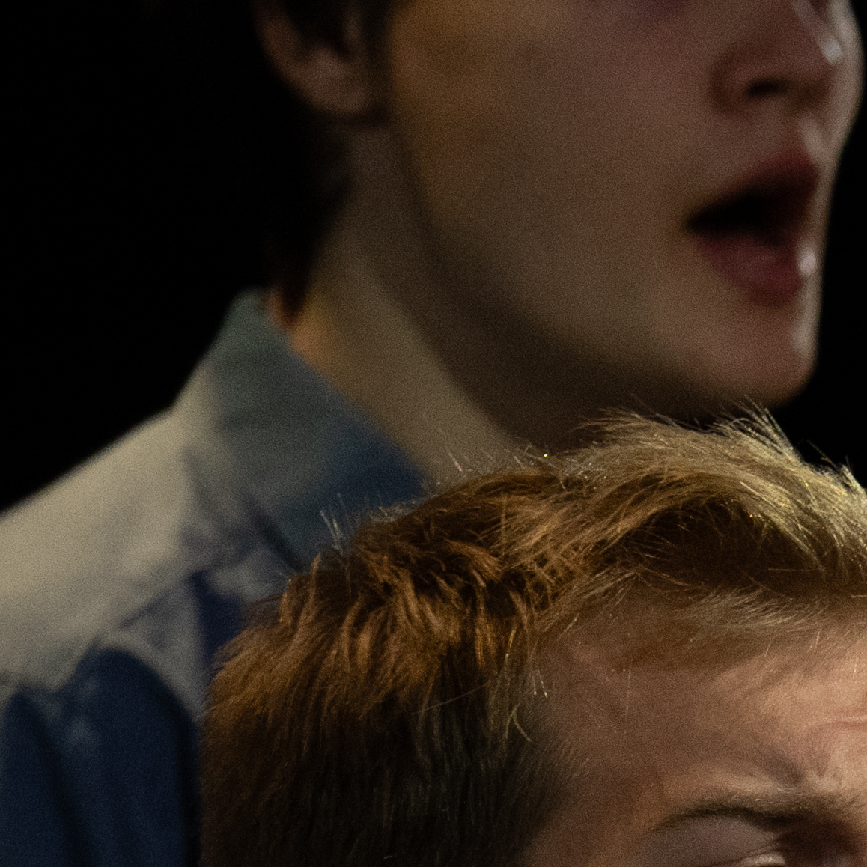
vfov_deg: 1.4
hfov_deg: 1.4
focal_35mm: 1212
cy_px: 1855
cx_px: 3059
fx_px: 34344
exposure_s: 1/200
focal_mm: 200
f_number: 5
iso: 1000
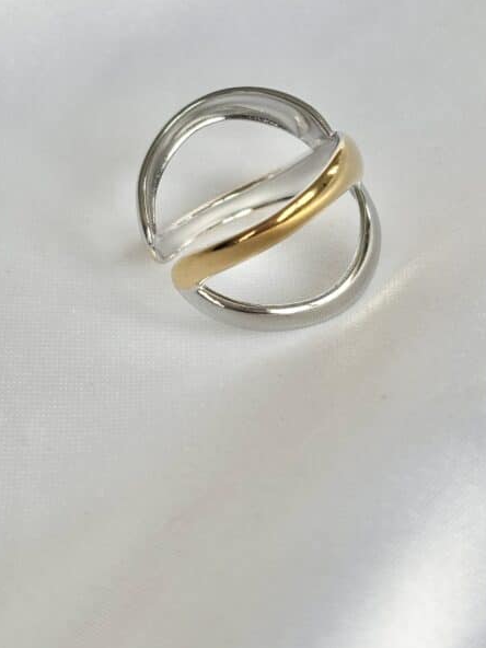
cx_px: 303
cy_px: 190
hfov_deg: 16.4
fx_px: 1685
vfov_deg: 21.6
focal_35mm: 90
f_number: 1.6
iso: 32
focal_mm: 5.96
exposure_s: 1/203
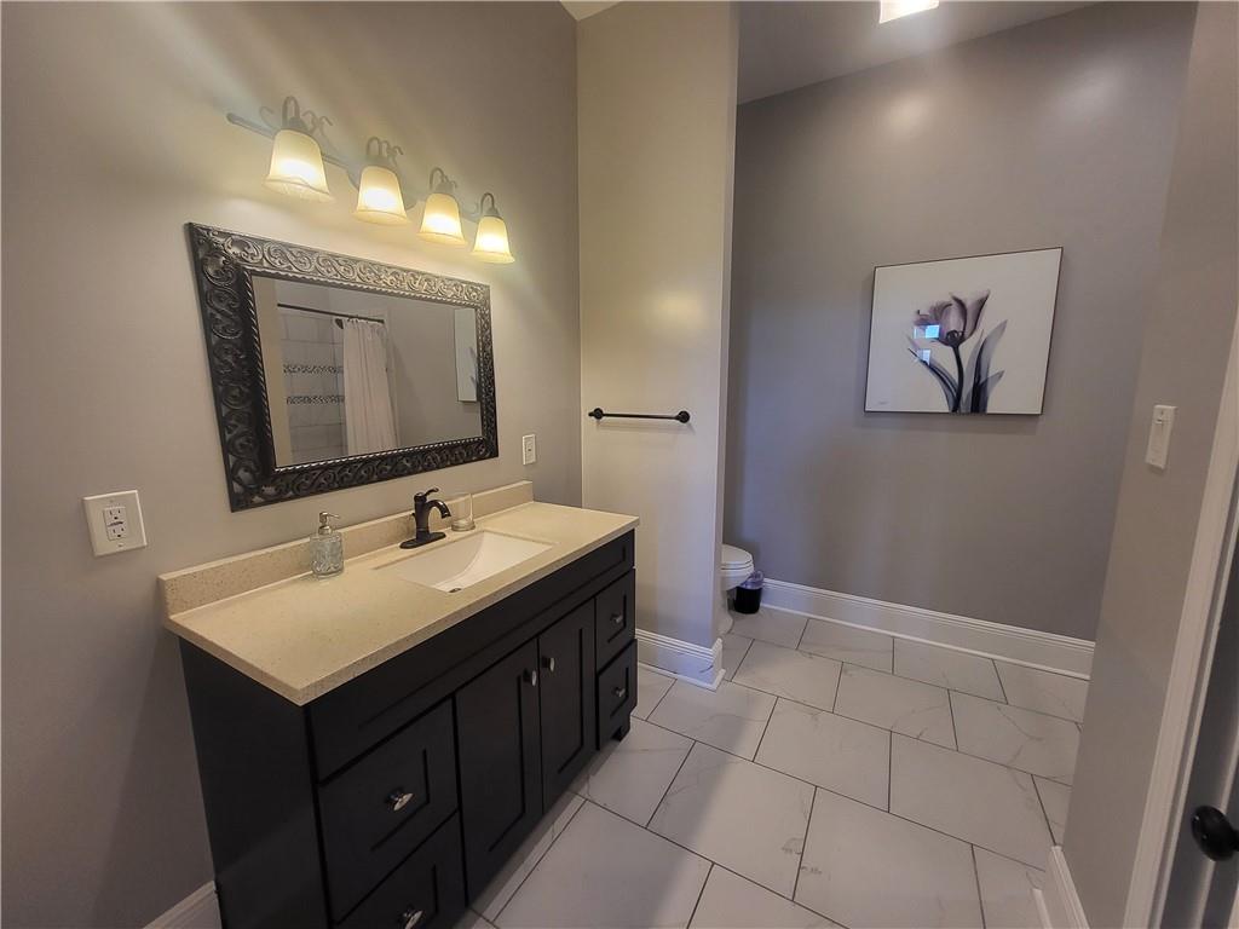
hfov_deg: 106.2
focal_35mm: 13
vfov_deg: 89.9
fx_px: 465
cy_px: 464
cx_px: 620
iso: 100
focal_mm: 1.74
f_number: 2.2
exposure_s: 1/60
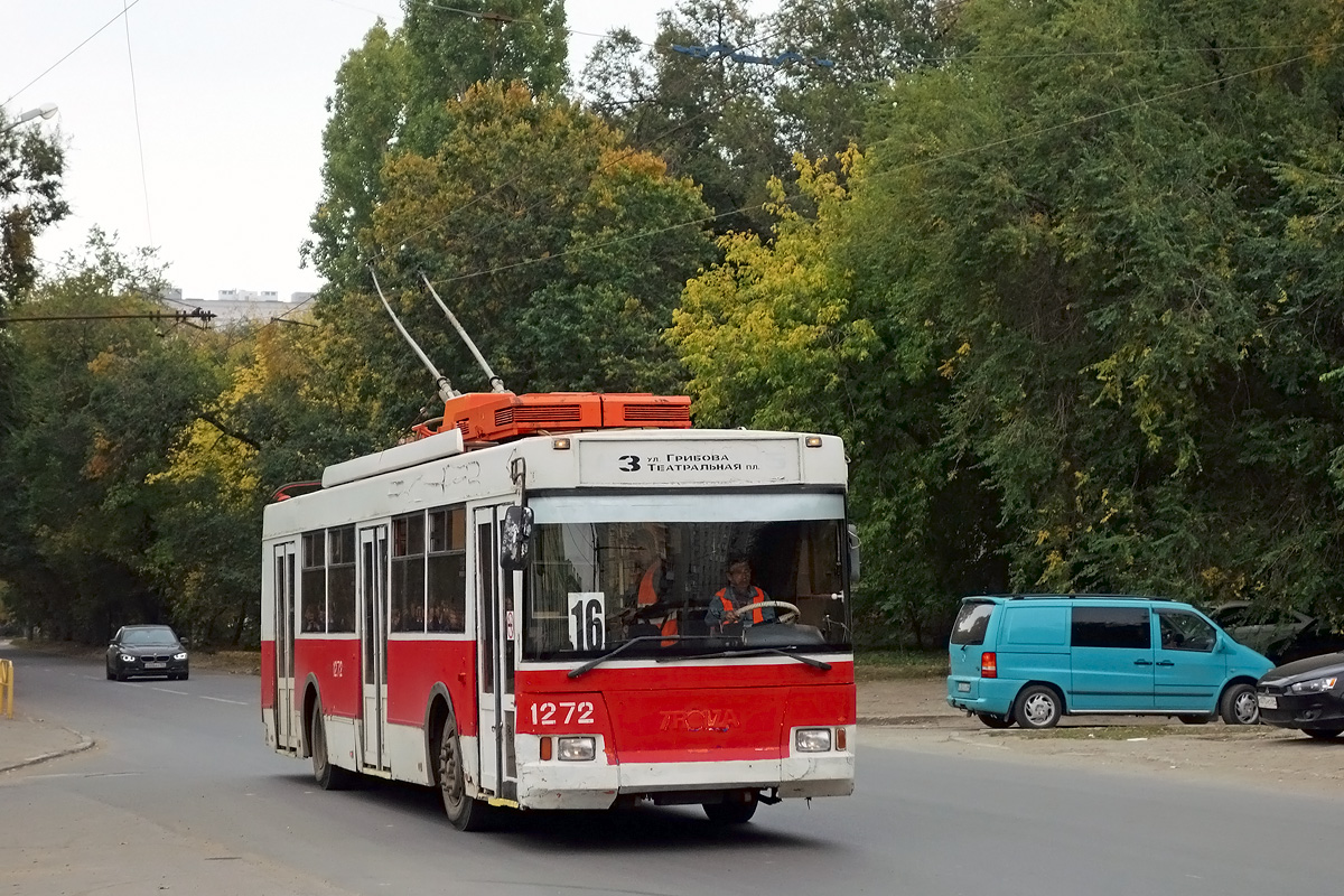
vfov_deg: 19.5
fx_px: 2613
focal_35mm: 70
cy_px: 448
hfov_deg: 28.8
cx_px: 672
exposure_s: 1/500
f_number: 4
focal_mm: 25.93
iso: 500
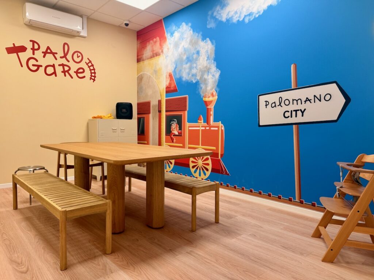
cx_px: 187
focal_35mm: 24
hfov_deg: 71.6
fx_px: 259
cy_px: 140
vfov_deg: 56.8
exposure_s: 1/100
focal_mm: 6.76
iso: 125
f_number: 1.78
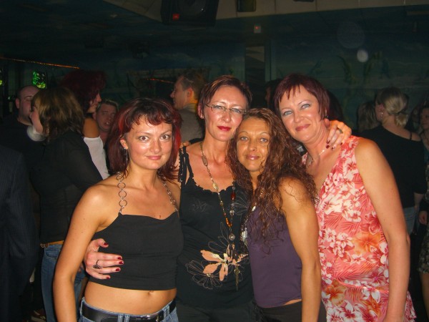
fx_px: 471
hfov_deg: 49.0
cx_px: 214
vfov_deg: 37.7
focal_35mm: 38
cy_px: 161
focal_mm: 7.9
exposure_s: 1/60
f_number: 2.8
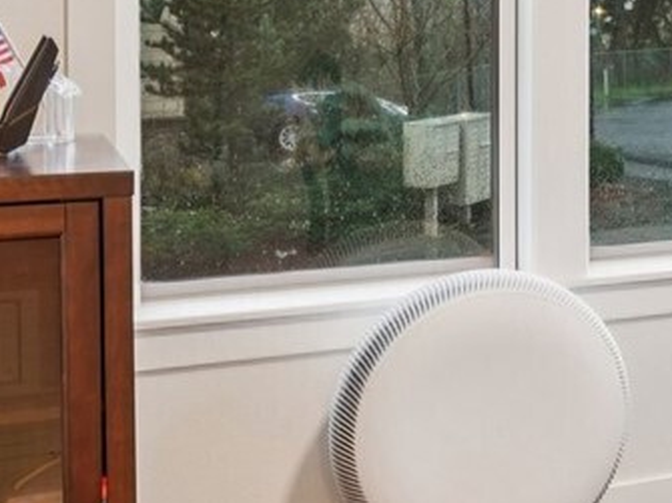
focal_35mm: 78
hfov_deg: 22.2
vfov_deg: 18.4
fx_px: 1514
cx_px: 896
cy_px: -3
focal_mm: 16
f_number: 8
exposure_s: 1/8
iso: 400
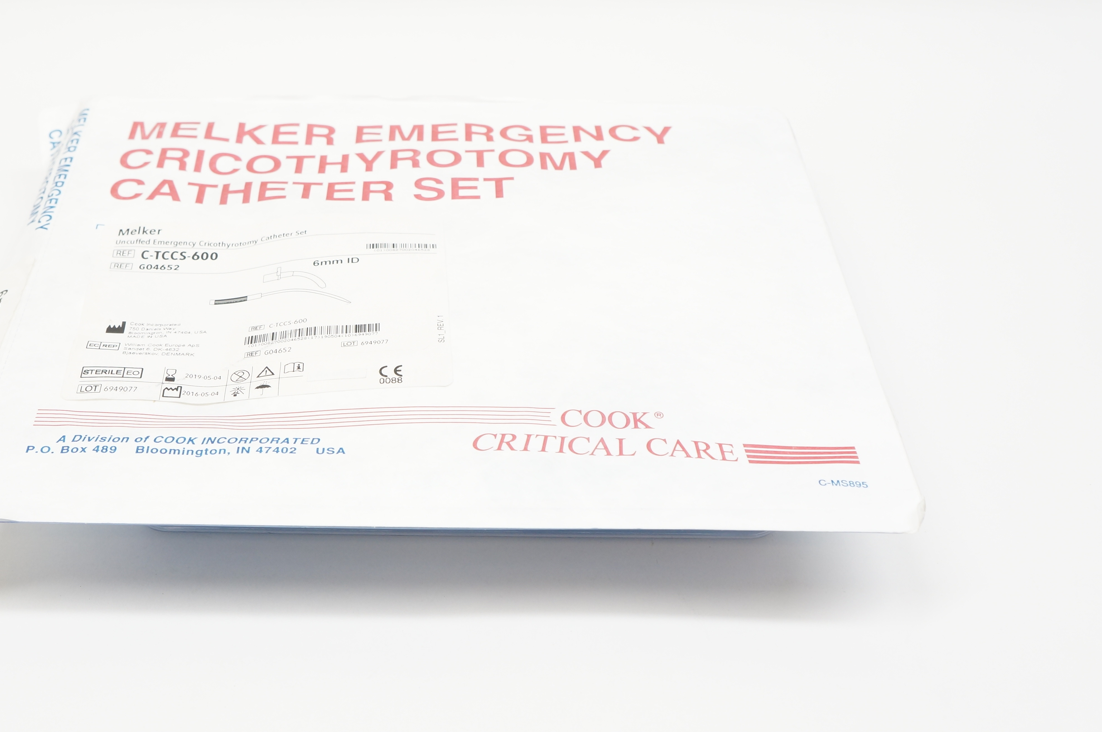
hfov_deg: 42.0
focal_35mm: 47
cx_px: 421
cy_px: 327
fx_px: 1426
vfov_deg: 28.8
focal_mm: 25
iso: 400
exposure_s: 1/40
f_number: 6.3
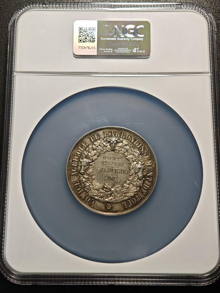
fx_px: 508
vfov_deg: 32.2
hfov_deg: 24.4
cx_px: 110
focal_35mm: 60
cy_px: 146
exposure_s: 1/102
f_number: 2
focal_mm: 9
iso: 400
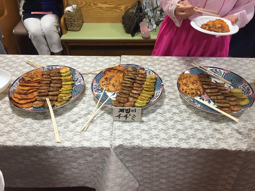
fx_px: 214
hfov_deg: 61.7
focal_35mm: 29
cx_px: 128
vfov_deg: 48.2
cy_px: 96
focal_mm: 4.15
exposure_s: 1/30
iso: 50
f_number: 2.2
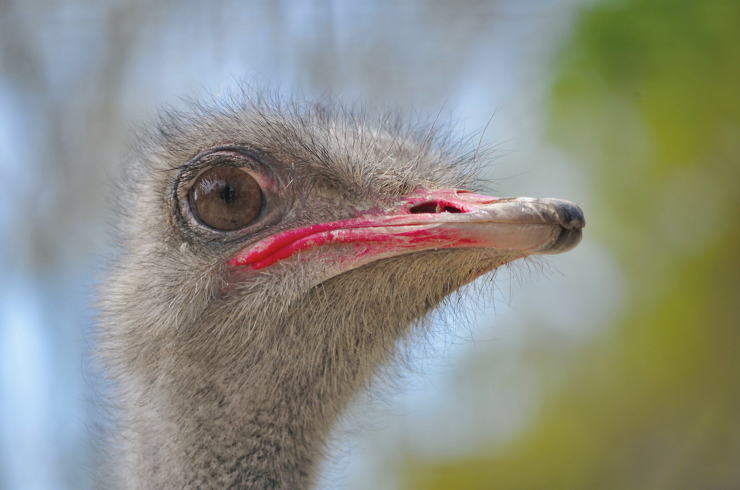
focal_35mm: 240
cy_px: 245
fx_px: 4923
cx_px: 370
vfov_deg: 5.7
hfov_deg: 8.6
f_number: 5.6
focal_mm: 160
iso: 100
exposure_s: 1/200
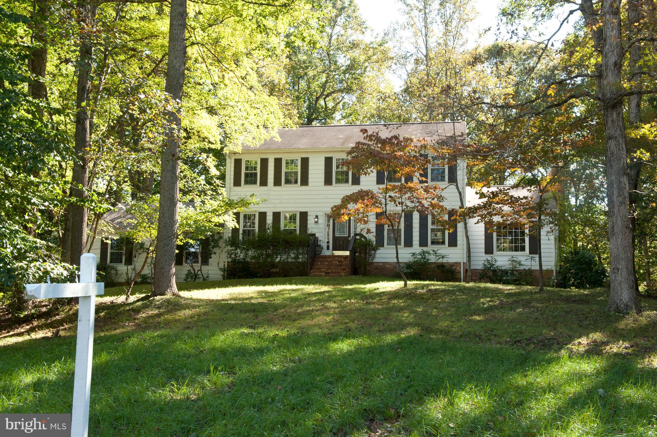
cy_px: 218
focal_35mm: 40
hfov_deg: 48.5
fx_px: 729
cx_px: 328
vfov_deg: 33.3
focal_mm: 40
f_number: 13
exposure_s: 1/100
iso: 1000
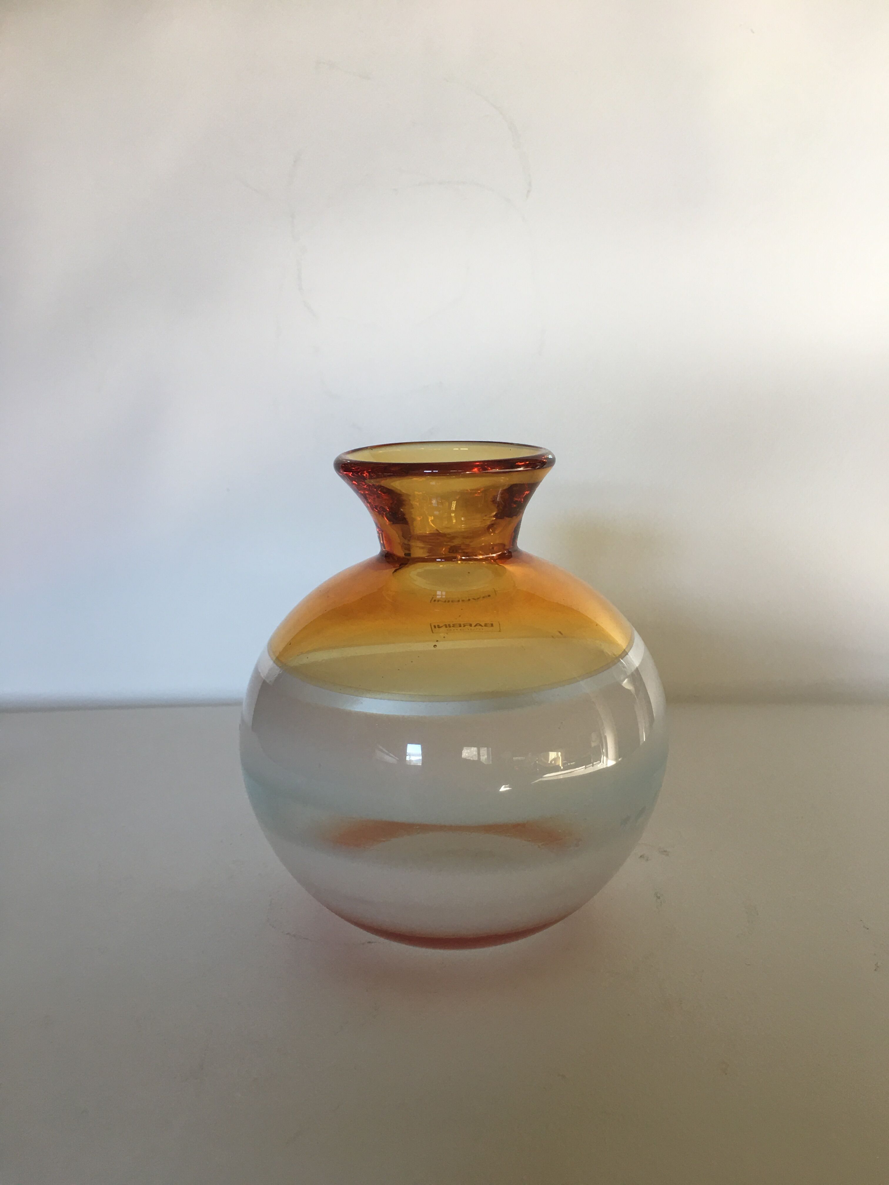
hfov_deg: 48.2
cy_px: 592
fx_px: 993
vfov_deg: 61.7
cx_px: 444
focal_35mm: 29
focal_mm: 4.15
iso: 25
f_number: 2.2
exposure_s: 1/33
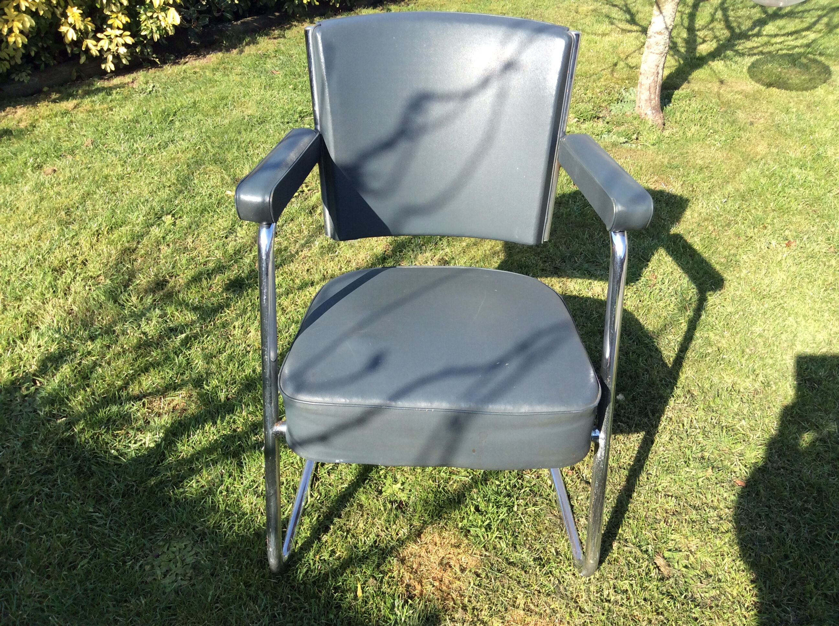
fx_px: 774
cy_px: 313
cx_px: 420
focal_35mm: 32
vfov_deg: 44.1
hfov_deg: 56.9
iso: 32
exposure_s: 1/583
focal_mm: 3.3
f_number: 2.4
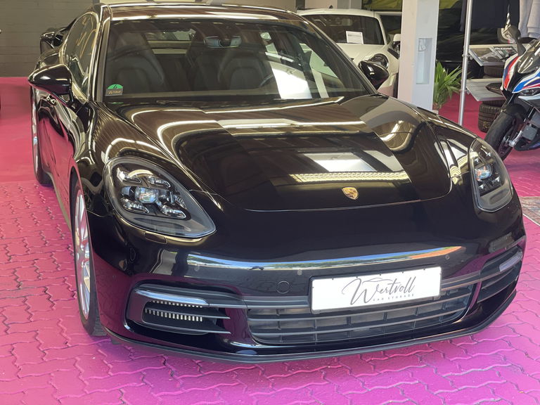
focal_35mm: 52
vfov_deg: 28.0
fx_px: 811
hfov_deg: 36.8
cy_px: 202
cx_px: 270
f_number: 2
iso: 160
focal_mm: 6
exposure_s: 1/100
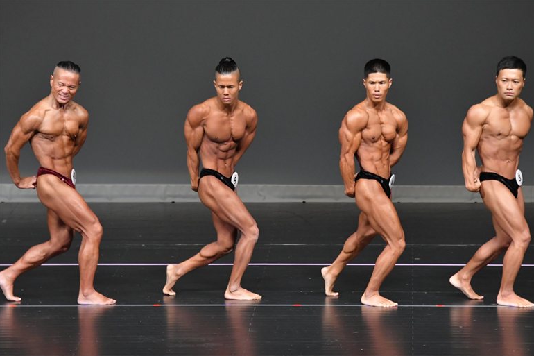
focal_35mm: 302
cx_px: 267
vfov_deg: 4.5
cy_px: 178
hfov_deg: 6.8
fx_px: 4478
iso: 4000
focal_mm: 200
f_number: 5.6
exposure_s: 1/400
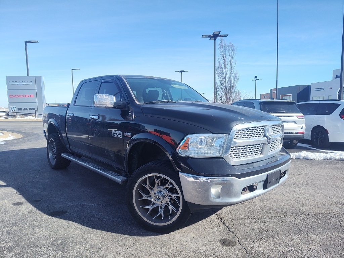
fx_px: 229
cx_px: 172
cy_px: 129
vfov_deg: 58.9
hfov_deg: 73.9
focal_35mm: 23
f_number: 1.8
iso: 100
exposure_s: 1/2284
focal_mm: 5.56
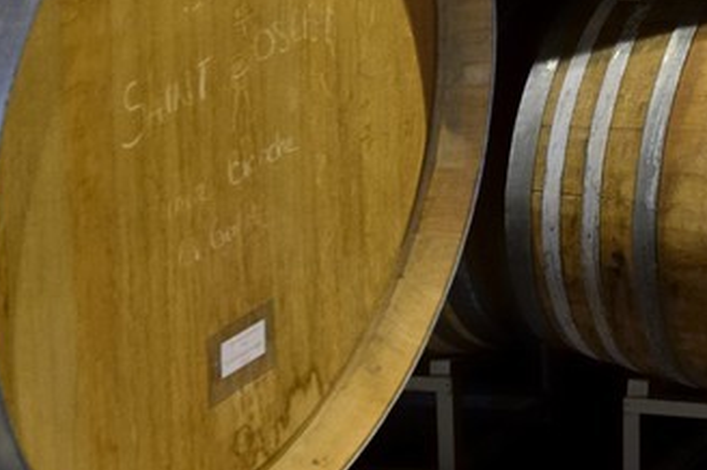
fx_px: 2295
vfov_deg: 10.5
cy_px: -556
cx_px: 1630
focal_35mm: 117
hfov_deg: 13.5
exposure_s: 1/30
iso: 1600
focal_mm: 24
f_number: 6.3
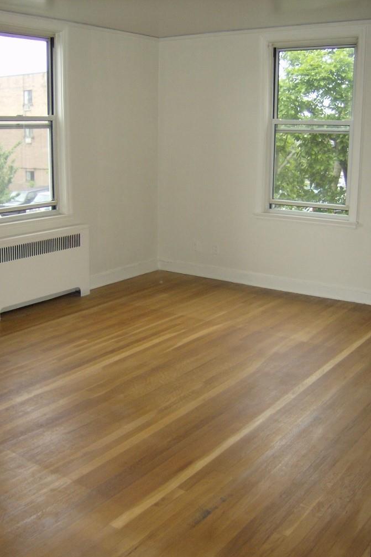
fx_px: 588
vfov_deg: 50.7
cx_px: 176
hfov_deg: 35.0
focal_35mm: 38
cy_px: 282
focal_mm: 6
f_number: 2.8
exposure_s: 1/60
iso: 200
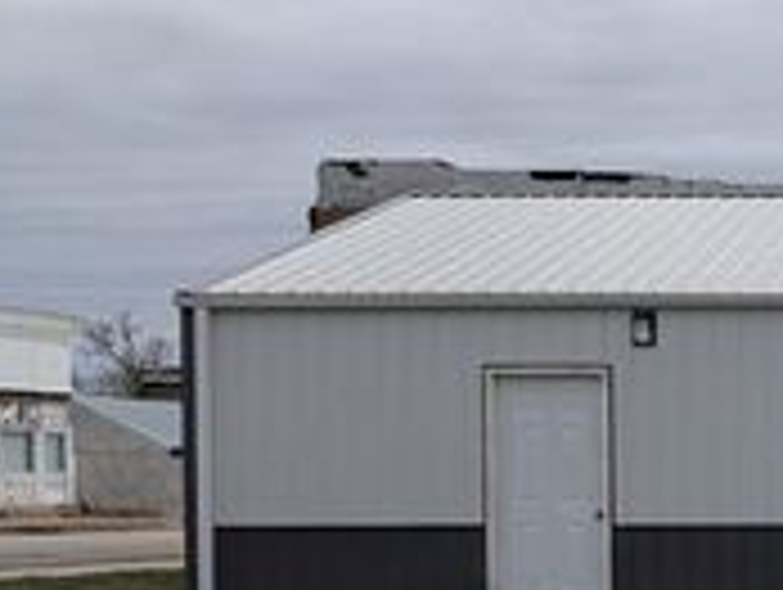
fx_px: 1563
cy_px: 477
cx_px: 1076
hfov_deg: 23.9
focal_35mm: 69
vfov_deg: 21.1
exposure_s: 1/786
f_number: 1.68
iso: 21
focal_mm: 6.9
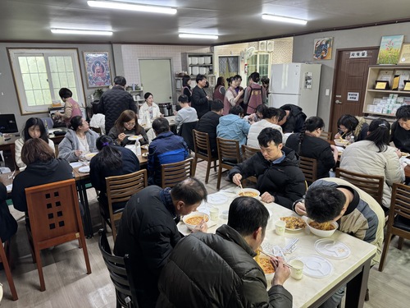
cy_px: 154
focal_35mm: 24
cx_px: 205
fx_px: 284
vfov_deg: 56.8
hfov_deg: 71.6
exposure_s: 1/60
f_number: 1.78
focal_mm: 6.76
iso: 200
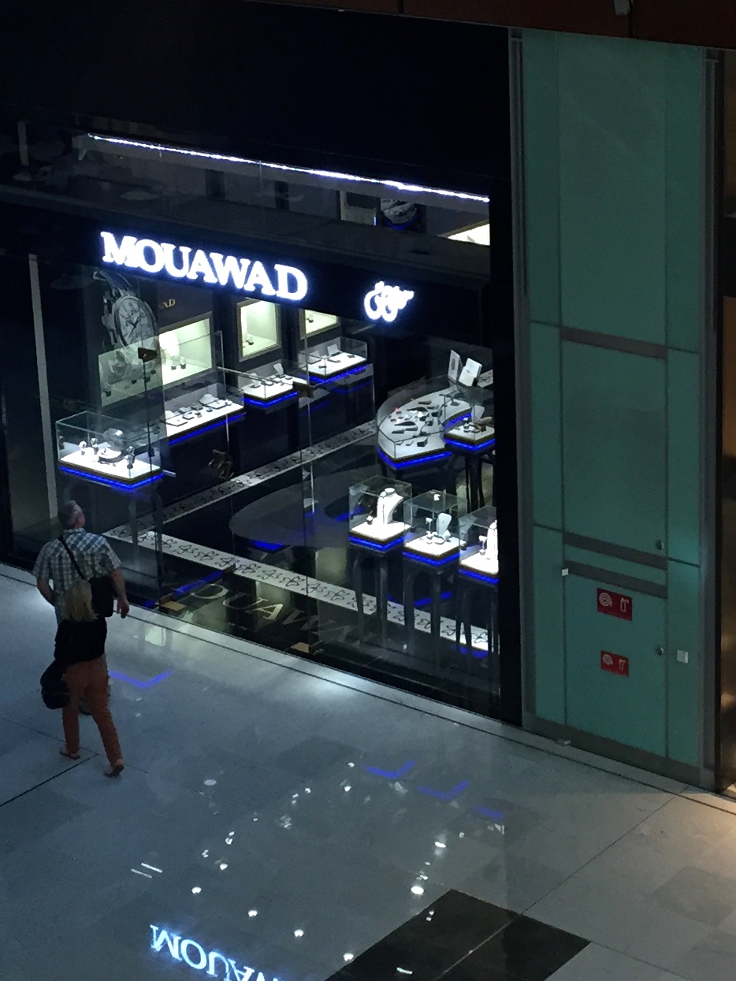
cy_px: 293
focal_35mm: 76
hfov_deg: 19.2
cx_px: 601
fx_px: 2154
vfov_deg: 25.5
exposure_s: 1/33
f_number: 2.2
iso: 64
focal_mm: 4.15
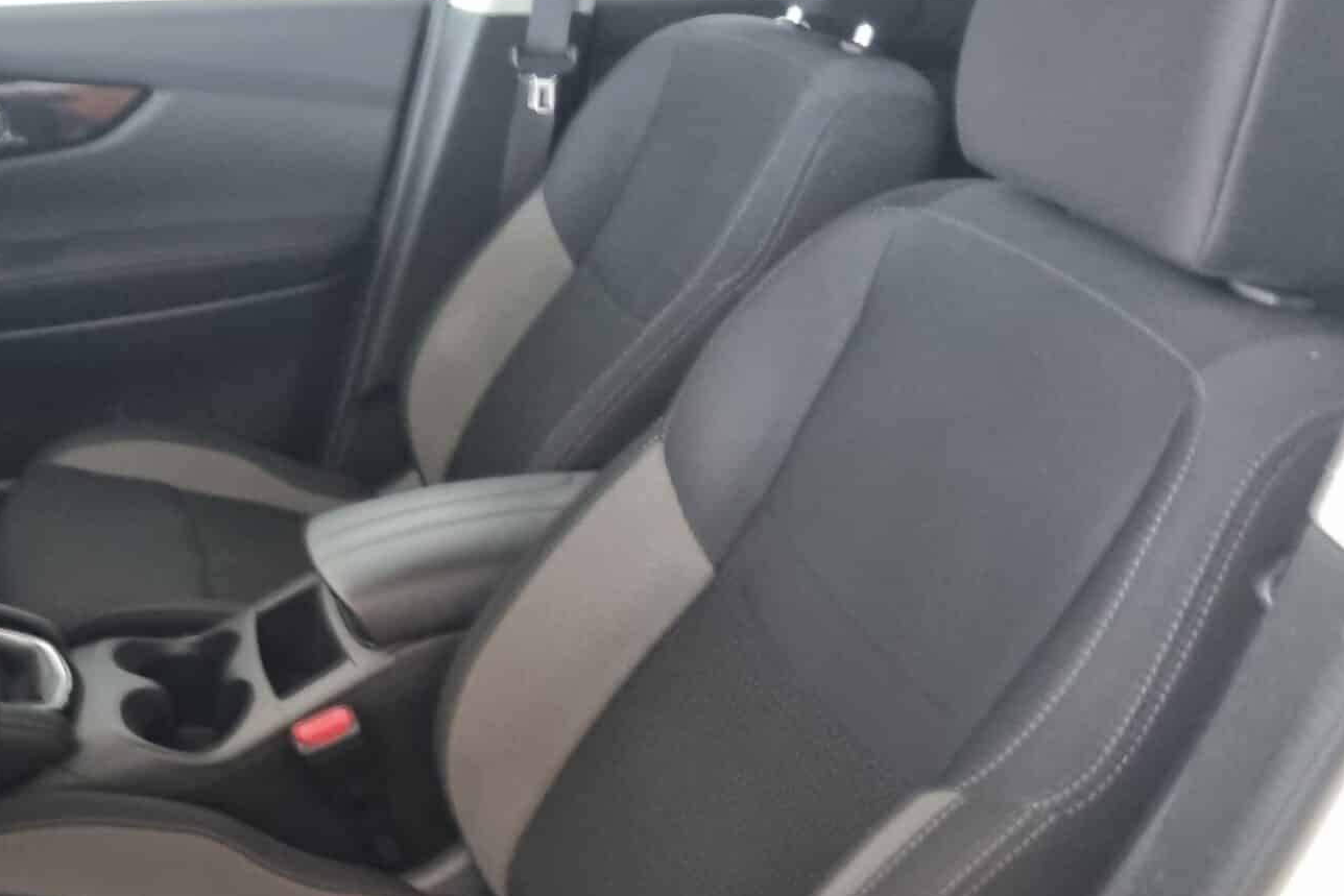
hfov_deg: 44.3
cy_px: 685
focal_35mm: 43
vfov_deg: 30.6
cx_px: 379
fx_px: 1605
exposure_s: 1/25
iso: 500
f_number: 1.8
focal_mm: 5.4
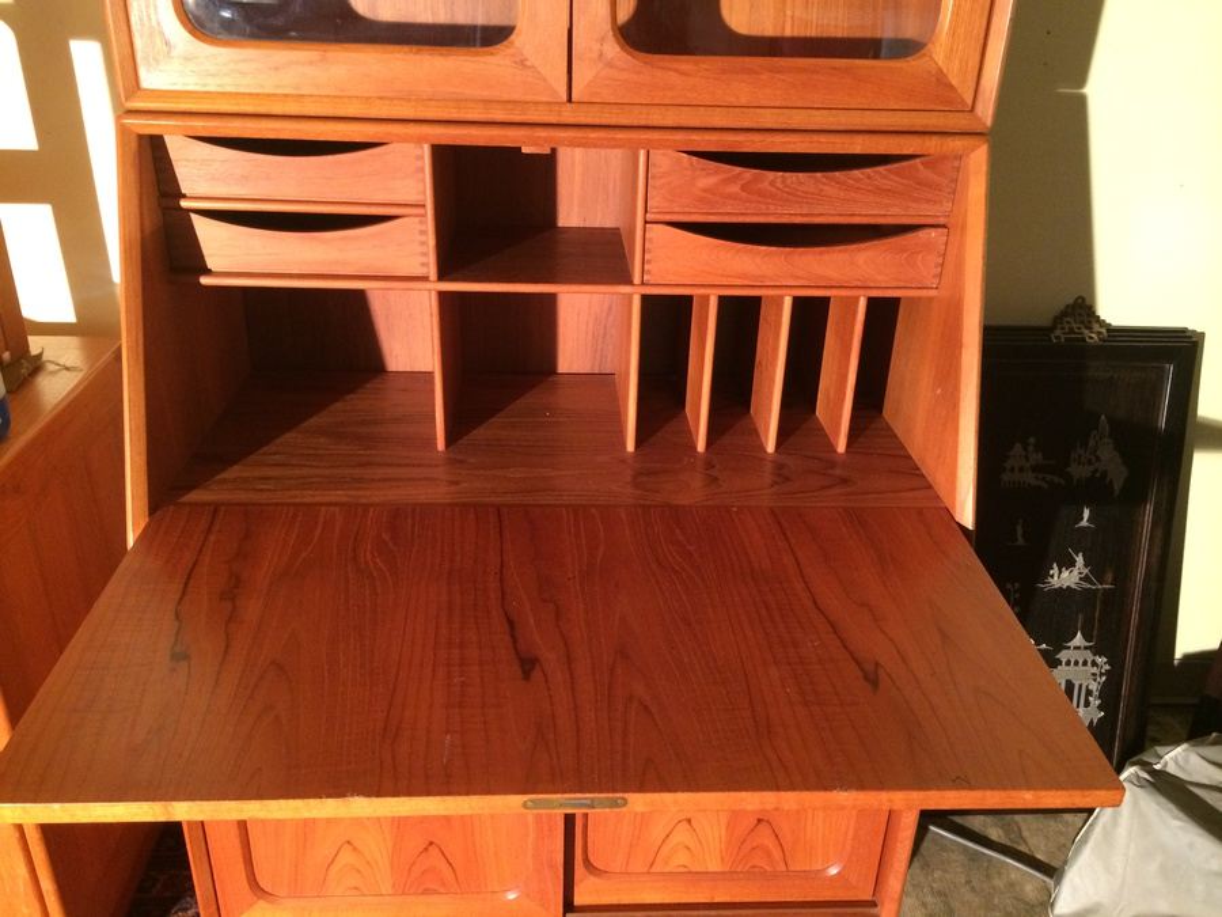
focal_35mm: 30
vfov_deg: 46.8
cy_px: 458
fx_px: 1059
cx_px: 611
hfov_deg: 60.0
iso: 320
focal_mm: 4.12
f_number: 2.2
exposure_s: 1/17
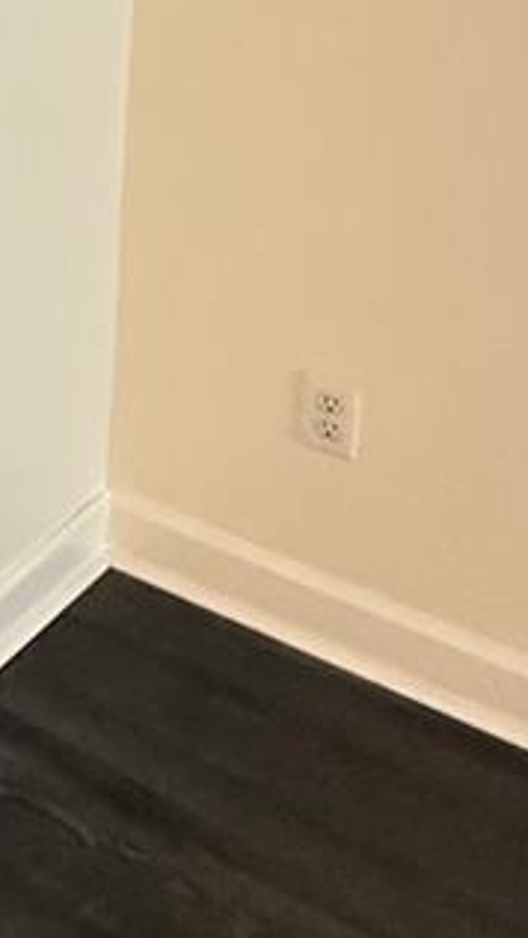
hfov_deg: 15.5
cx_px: -596
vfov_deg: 32.6
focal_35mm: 58
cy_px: -33
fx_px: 1442
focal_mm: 2.22
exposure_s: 1/60
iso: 640
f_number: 2.2
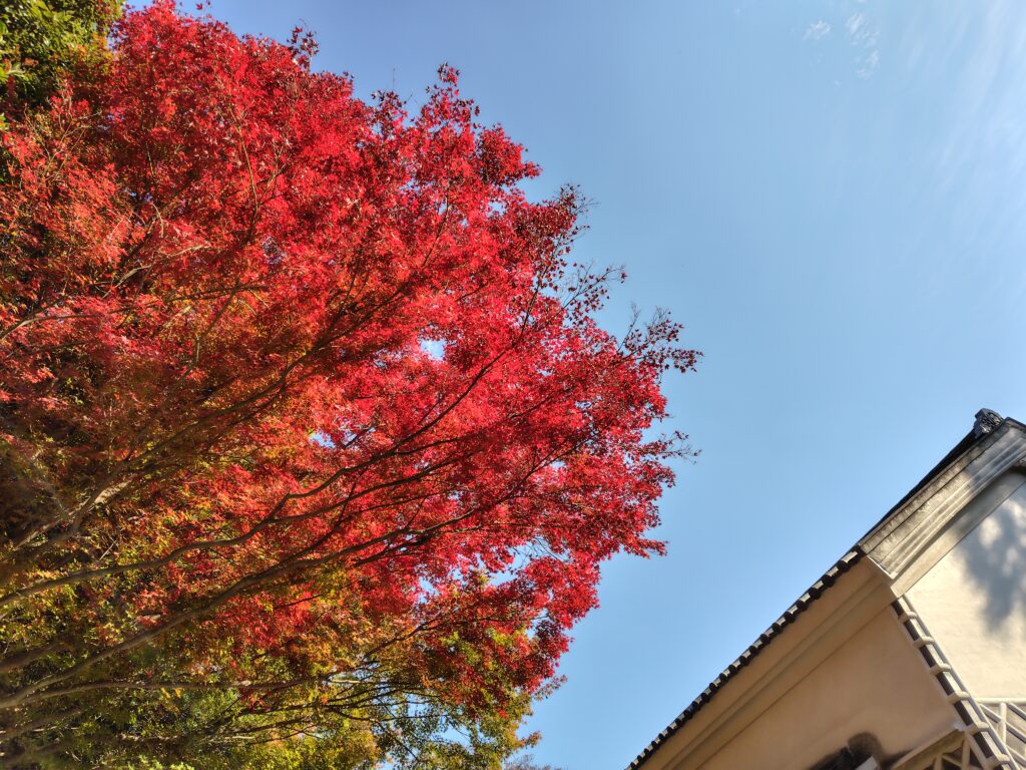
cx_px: 513
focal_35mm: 23
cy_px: 385
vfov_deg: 58.9
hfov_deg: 73.9
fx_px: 682
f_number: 1.9
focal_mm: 5.6
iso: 50
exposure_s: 1/1757
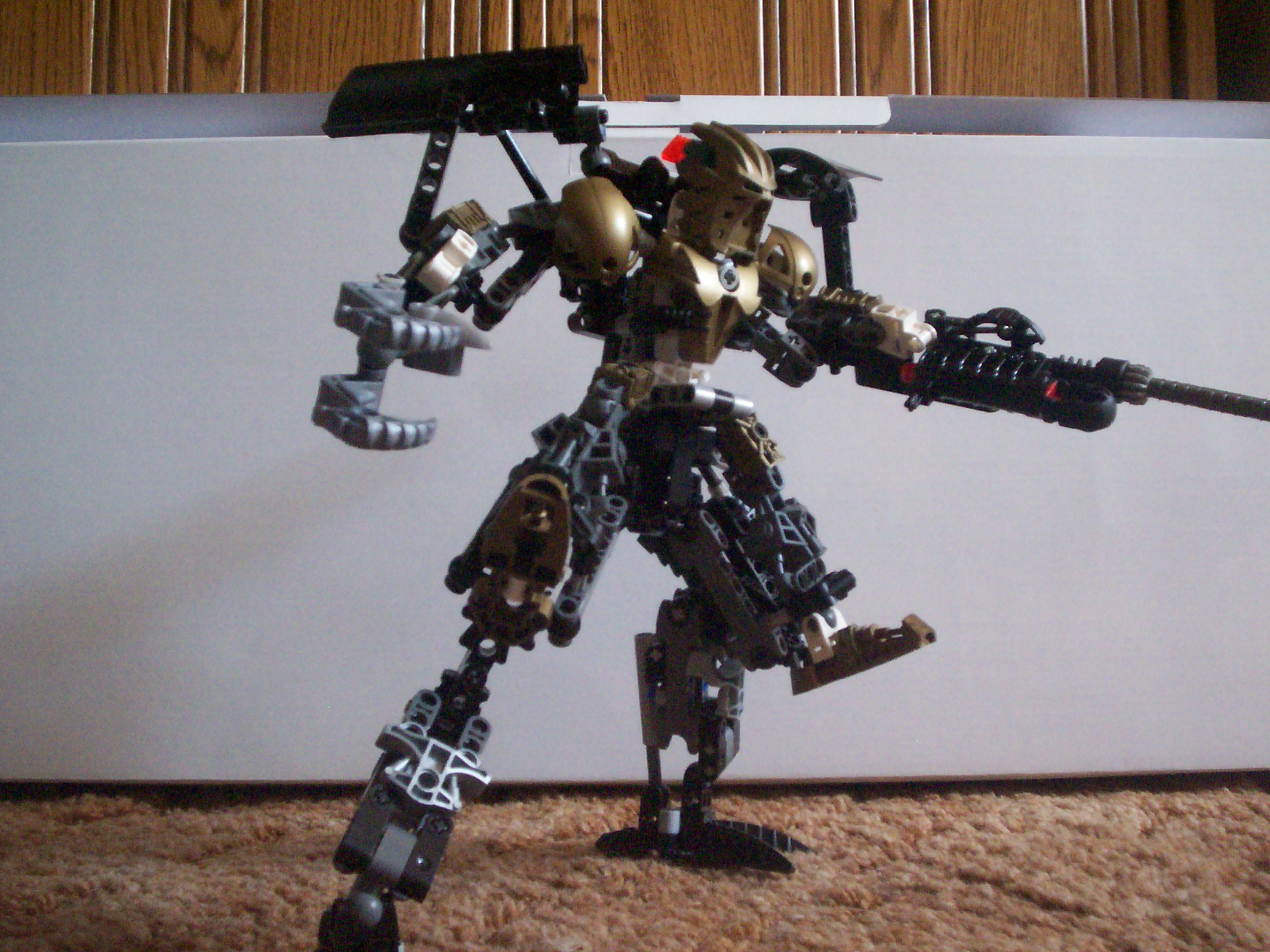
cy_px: 454
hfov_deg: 47.8
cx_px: 676
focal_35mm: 39
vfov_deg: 36.8
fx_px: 1431
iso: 341
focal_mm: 5.9
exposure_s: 1/8
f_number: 4.5
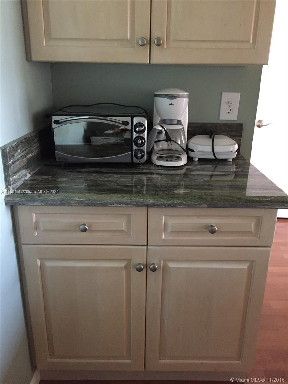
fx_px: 322
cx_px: 144
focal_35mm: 29
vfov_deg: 61.7
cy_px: 192
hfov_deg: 48.2
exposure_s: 1/15
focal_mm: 4.15
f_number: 2.2
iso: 400
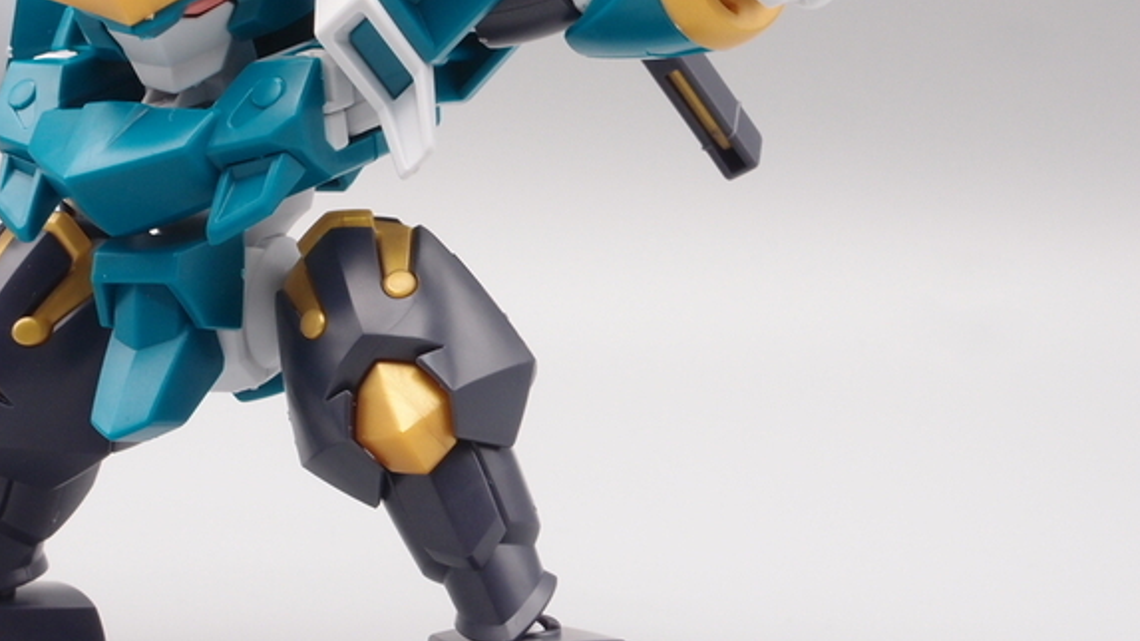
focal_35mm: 108
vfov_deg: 11.2
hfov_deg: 19.8
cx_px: 408
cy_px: 243
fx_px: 3264
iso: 100
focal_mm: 15.27
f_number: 8
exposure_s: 1/5
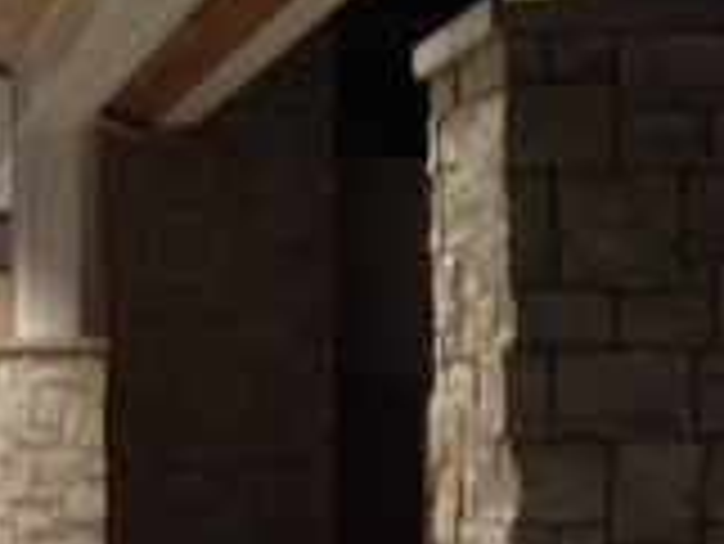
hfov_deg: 12.8
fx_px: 2909
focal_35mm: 139
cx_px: -589
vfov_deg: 10.6
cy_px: 445
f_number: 2.4
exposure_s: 1/15
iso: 400
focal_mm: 4.28
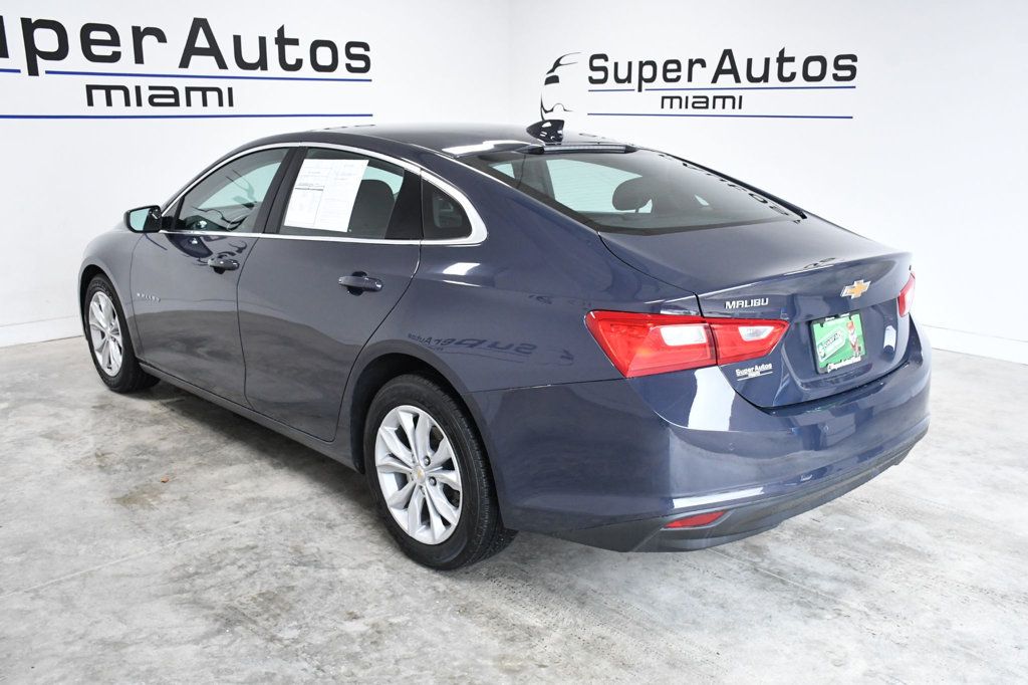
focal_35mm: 33
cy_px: 342
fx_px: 942
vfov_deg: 39.9
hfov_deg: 57.2
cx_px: 514
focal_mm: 22
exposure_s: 1/200
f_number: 7.1
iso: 2500
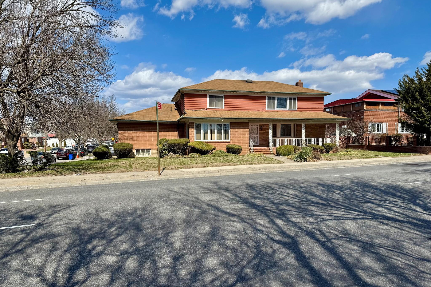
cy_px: 160
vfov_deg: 51.2
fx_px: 299
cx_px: 216
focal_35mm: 25
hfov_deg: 71.5
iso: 80
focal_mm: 6.76
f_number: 1.78
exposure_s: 1/4608
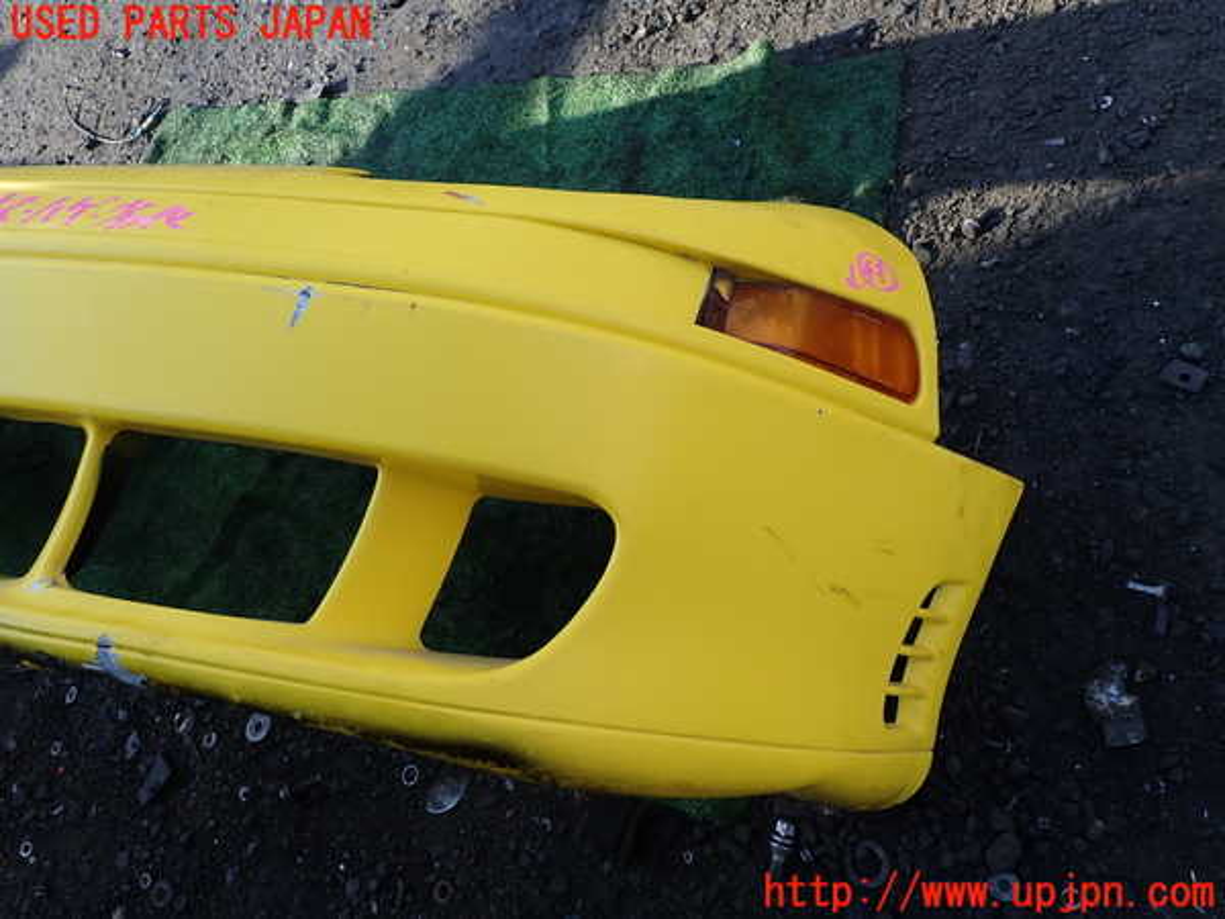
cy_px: 460
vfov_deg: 54.9
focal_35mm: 25
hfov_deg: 69.4
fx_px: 885
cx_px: 612
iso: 100
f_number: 2.8
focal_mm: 4.5
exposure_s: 1/400
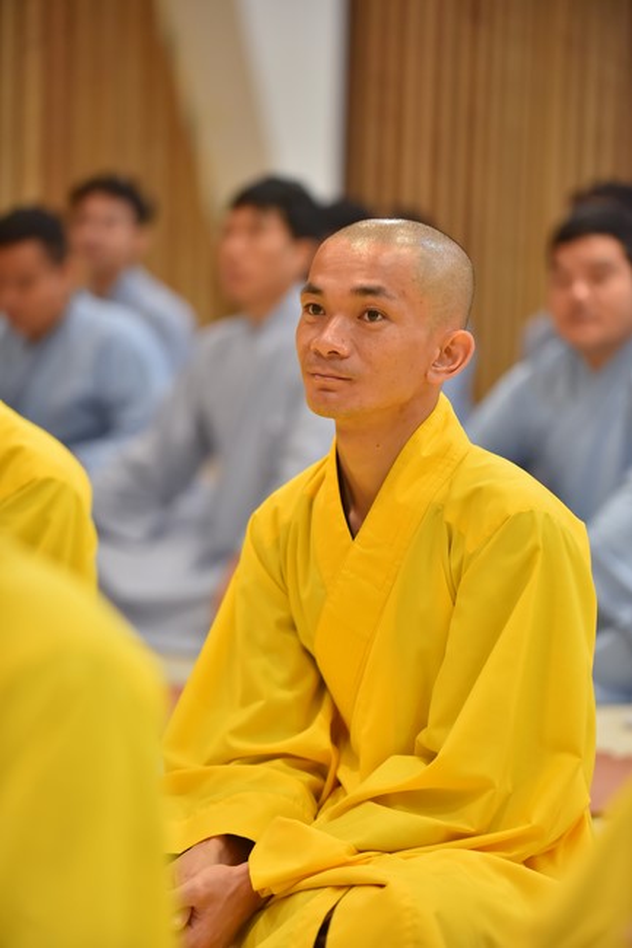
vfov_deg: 16.4
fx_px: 3293
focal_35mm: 125
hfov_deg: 11.0
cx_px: 316
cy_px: 474
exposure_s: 1/250
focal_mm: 125
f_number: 2.8
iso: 1250
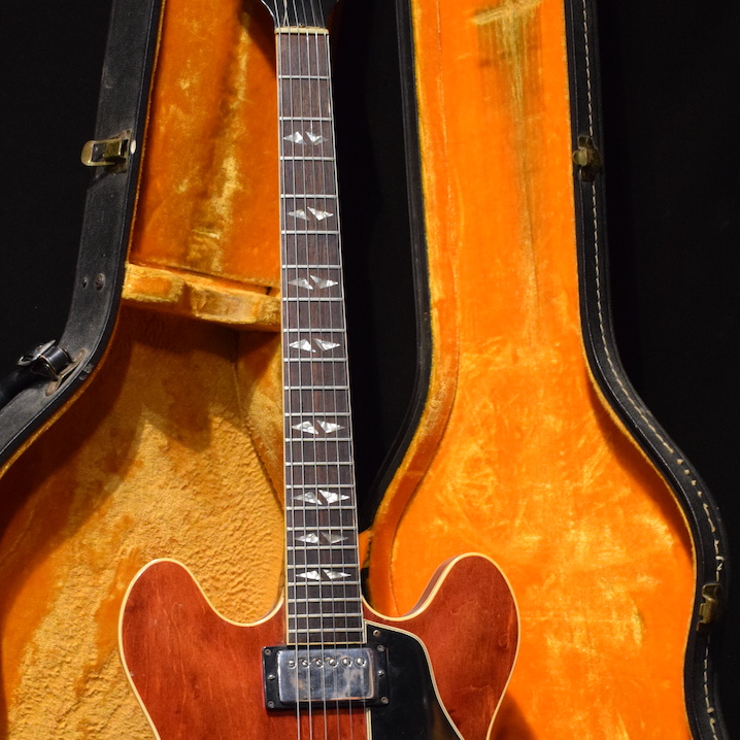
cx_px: 267
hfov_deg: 23.9
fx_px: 1739
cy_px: 540
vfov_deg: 23.8
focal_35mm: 72
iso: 2500
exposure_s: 1/30
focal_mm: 27
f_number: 4
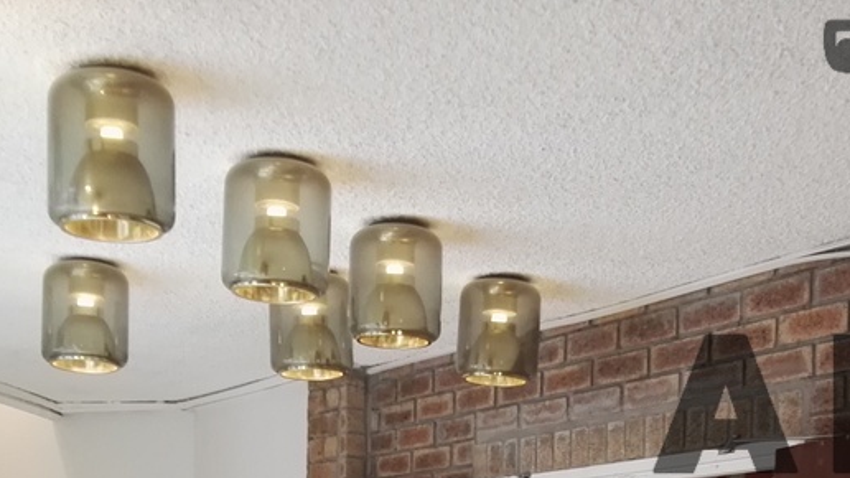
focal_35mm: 71
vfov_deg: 15.7
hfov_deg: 29.8
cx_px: 427
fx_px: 1600
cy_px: 702
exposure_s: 1/33.3
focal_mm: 3.83
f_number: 2
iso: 100
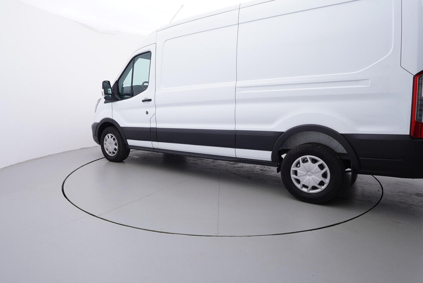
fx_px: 265
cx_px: 212
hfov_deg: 77.3
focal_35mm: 22
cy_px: 142
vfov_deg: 56.2
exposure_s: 1/80
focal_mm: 15
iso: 200
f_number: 5
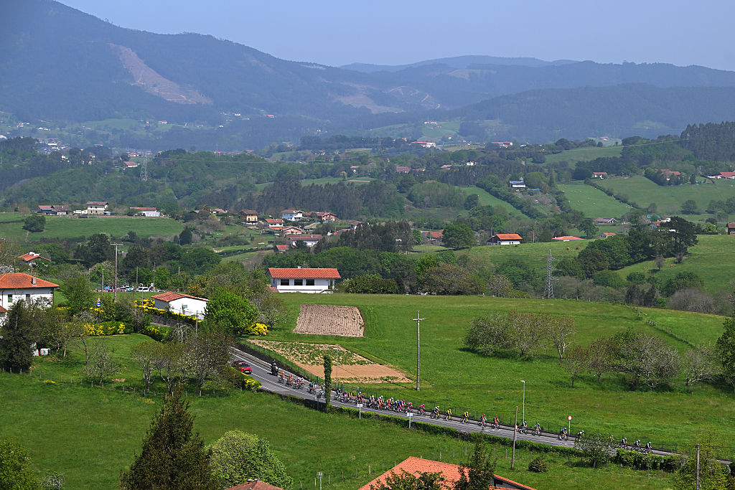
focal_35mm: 105
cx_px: 368
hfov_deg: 19.5
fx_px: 2144
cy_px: 245
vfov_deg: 13.0
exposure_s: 1/1600
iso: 250
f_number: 6.3
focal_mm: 105
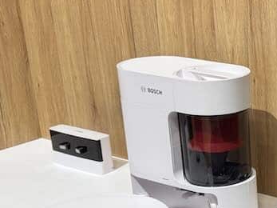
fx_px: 664
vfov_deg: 17.6
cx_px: 351
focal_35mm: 83
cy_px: 162
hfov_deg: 21.5
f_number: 1.78
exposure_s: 1/120
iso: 100
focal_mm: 6.76
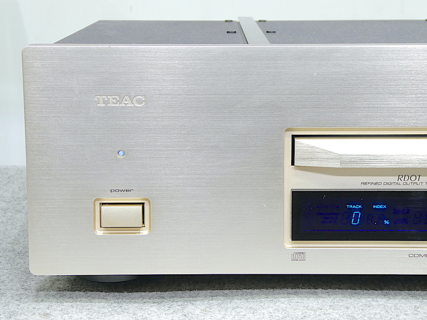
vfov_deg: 18.7
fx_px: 974
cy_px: 160
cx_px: 214
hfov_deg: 24.7
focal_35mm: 79
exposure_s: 1/8
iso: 200
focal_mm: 14.1
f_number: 4.7
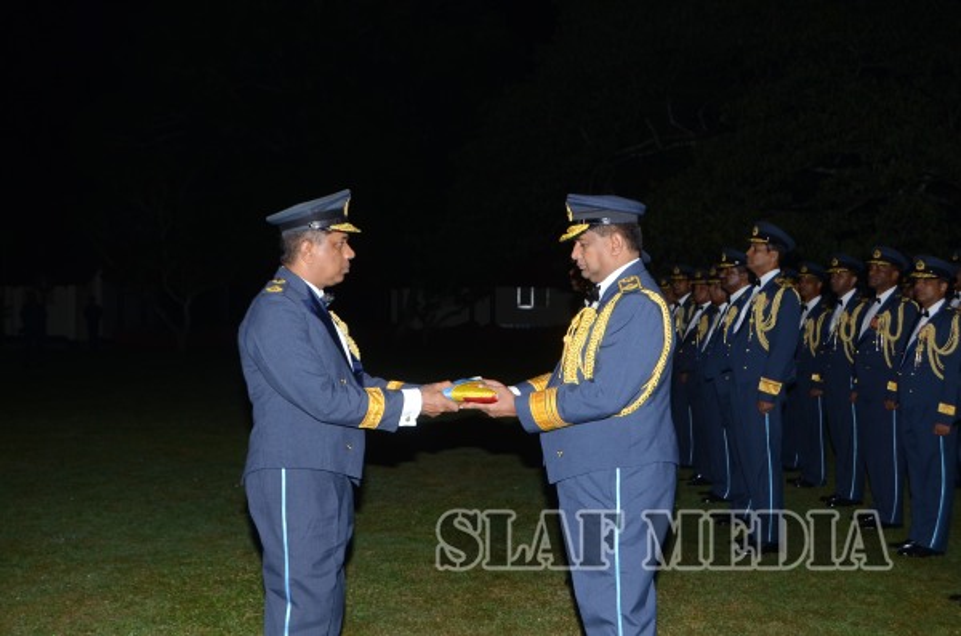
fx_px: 1039
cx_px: 480
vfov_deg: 34.0
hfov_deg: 49.7
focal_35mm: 39
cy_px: 318
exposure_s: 1/50
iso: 640
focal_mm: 26
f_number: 5
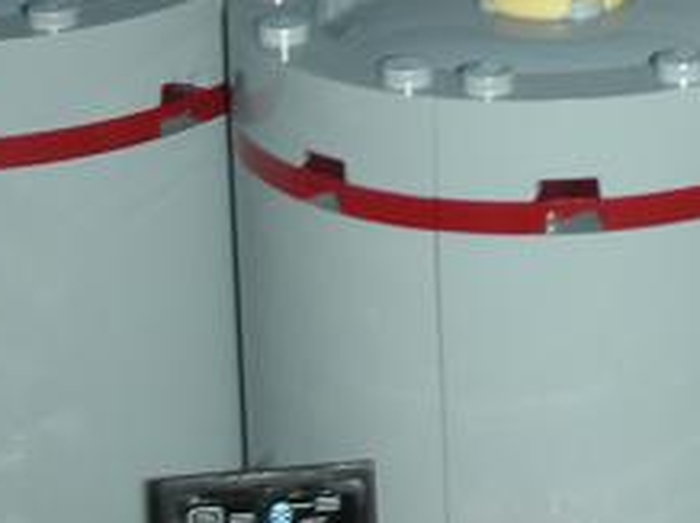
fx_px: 3777
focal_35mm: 187
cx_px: 931
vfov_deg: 7.7
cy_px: -385
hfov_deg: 10.3
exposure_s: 1/60
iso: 50
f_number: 3.5
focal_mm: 8.8
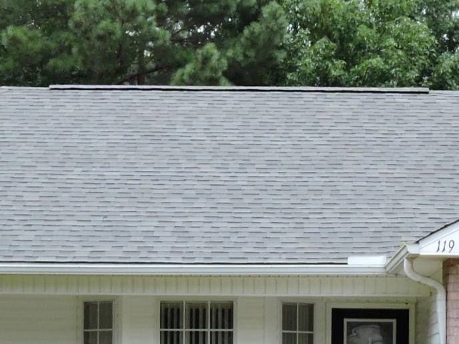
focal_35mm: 144
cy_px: 413
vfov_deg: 10.1
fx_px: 1909
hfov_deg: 13.7
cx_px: 232
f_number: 3.6
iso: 100
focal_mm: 5.9
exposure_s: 1/160
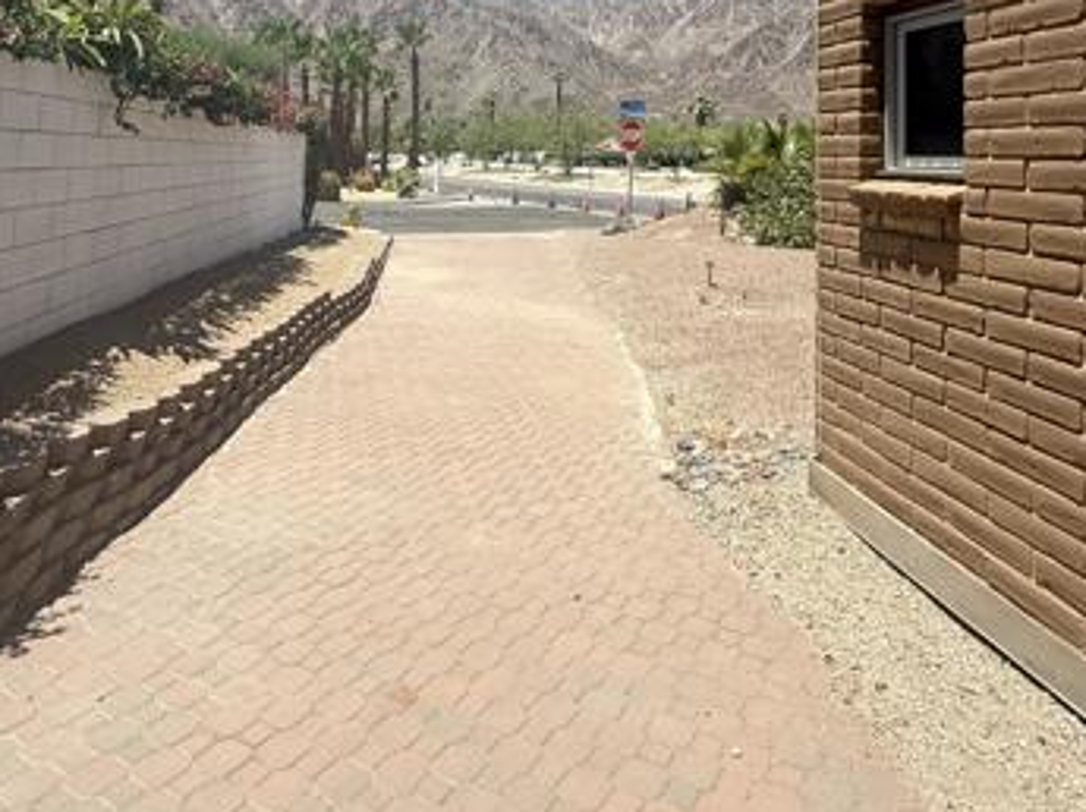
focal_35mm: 26
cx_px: 545
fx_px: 815
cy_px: 116
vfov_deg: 48.6
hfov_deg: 67.4
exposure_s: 1/2841
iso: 50
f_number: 2.2
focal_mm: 2.22
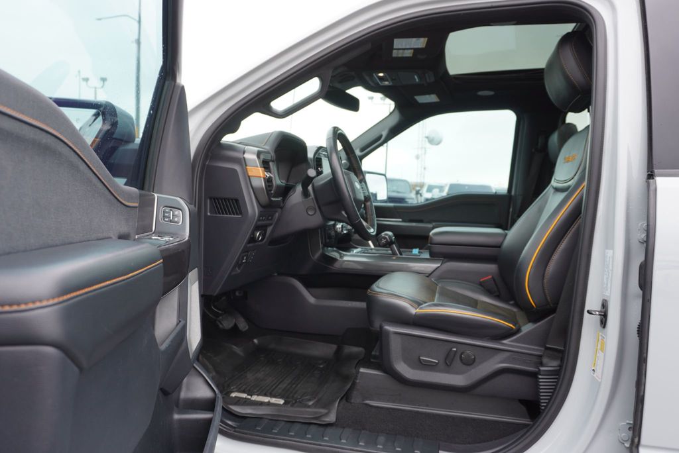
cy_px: 226
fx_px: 510
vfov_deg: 48.0
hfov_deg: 67.4
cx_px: 340
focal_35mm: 27
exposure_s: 1/60
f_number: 4
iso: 100
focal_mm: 18
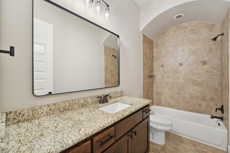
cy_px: 76
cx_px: 115
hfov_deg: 104.3
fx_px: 89
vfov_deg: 81.2
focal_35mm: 14
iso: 400
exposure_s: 1/8
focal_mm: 14
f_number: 8
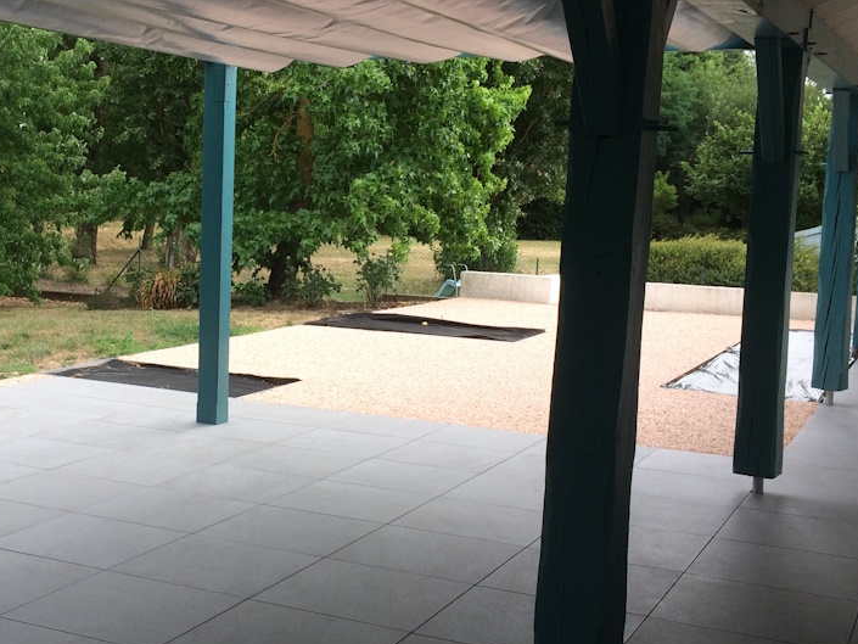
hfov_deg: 36.7
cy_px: 292
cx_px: 229
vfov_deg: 28.6
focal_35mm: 51
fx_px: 1264
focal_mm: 4.15
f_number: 2.2
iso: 32
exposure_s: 1/436
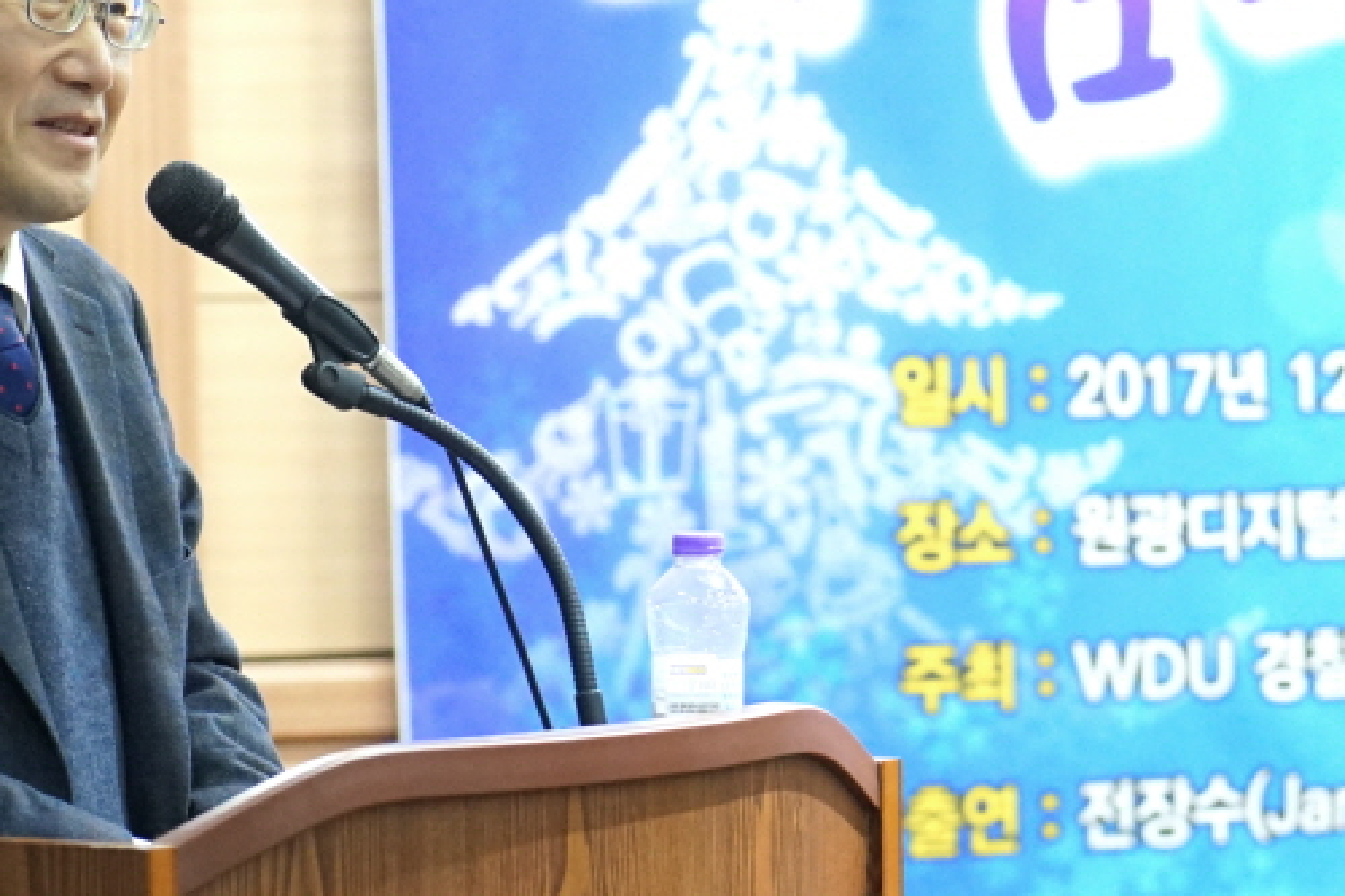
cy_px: 383
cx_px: 473
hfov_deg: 18.2
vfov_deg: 12.2
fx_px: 4183
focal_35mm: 112
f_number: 4
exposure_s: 1/160
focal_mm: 70
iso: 4000
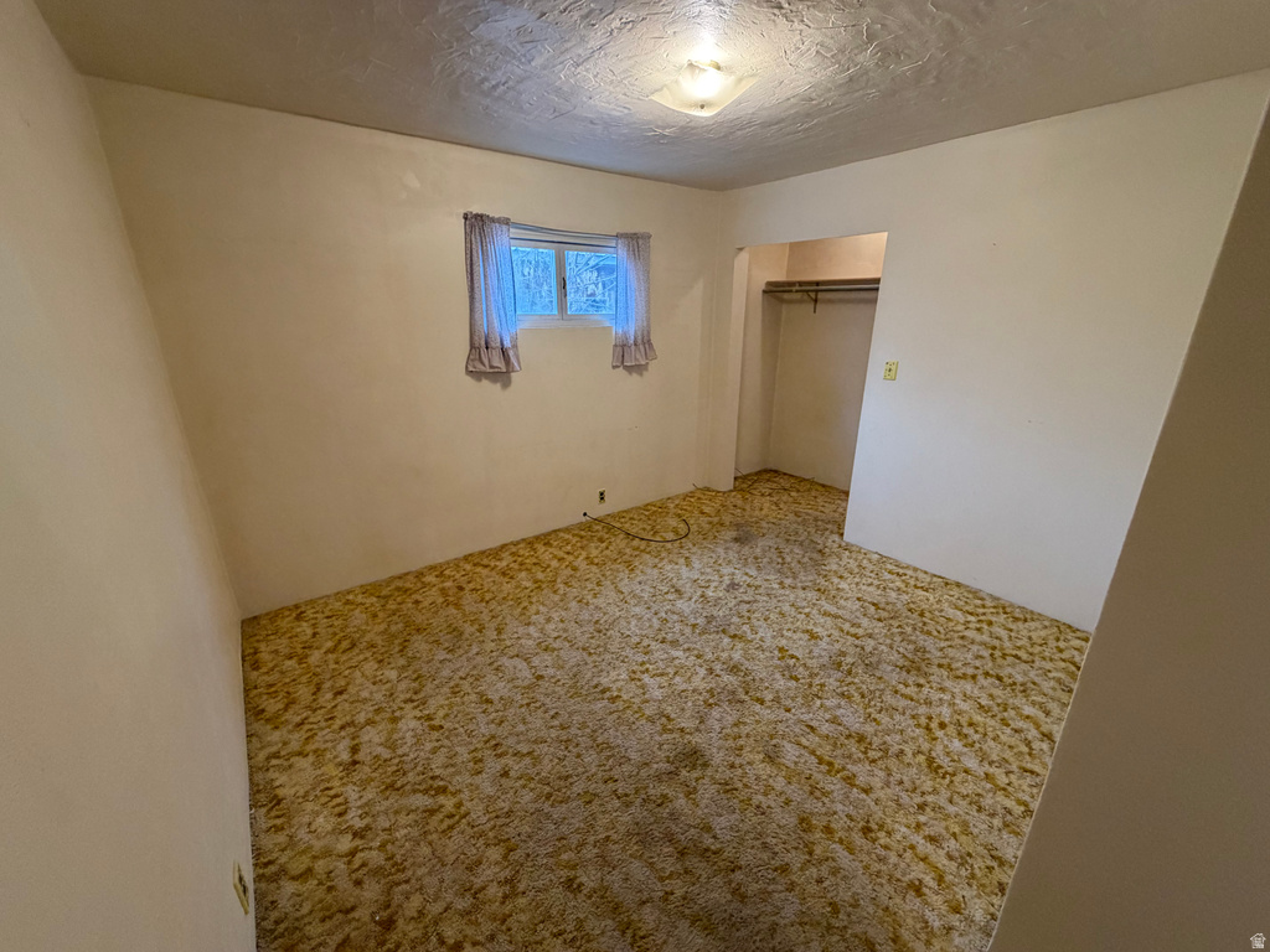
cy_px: 476
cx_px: 635
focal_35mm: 14
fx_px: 514
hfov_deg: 102.1
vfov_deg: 85.7
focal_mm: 2.22
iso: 320
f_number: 2.2
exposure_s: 1/60
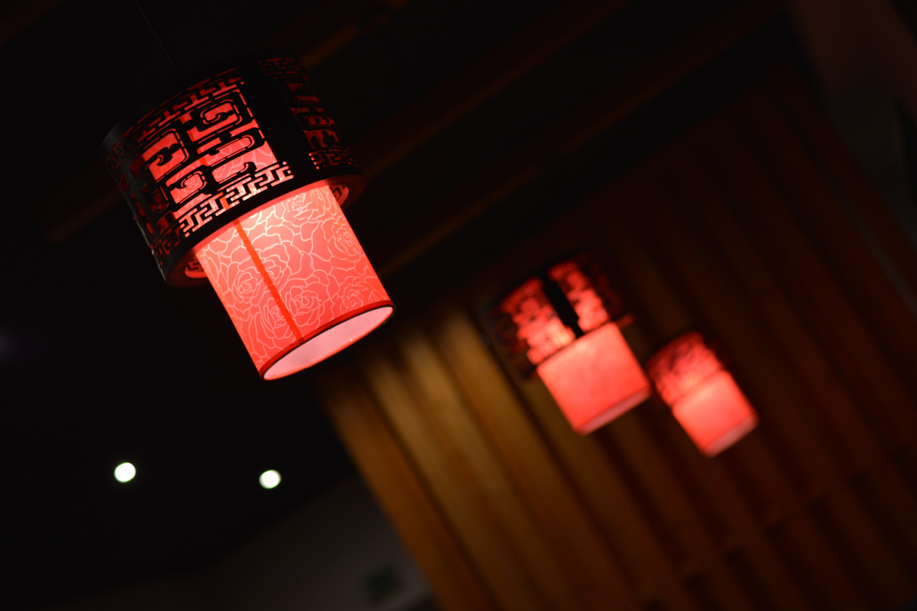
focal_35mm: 75
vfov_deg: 18.2
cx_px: 458
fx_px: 1910
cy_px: 306
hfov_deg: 27.0
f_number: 2
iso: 100
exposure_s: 1/80
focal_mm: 50
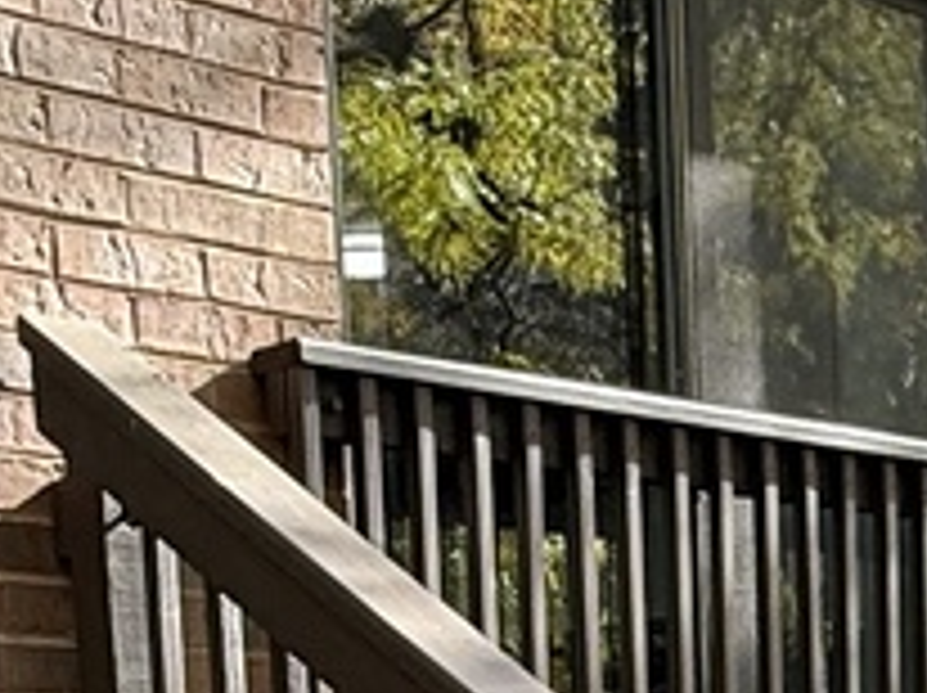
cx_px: 756
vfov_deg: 13.4
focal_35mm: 98
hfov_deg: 19.8
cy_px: 1287
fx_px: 2621
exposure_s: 1/131
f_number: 2.2
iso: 50
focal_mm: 2.22
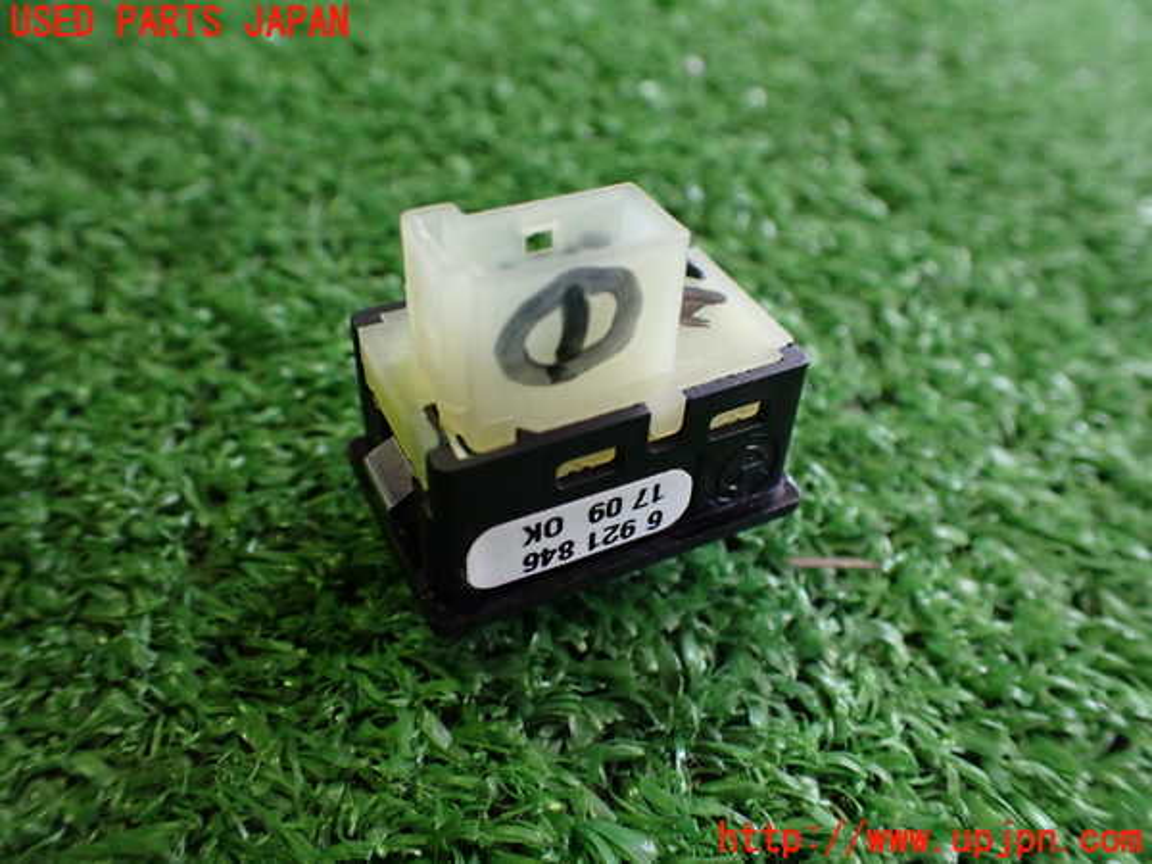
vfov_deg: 46.8
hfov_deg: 60.0
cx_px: 576
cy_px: 432
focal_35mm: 30
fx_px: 998
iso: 640
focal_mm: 5.4
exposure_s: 1/125
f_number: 2.3
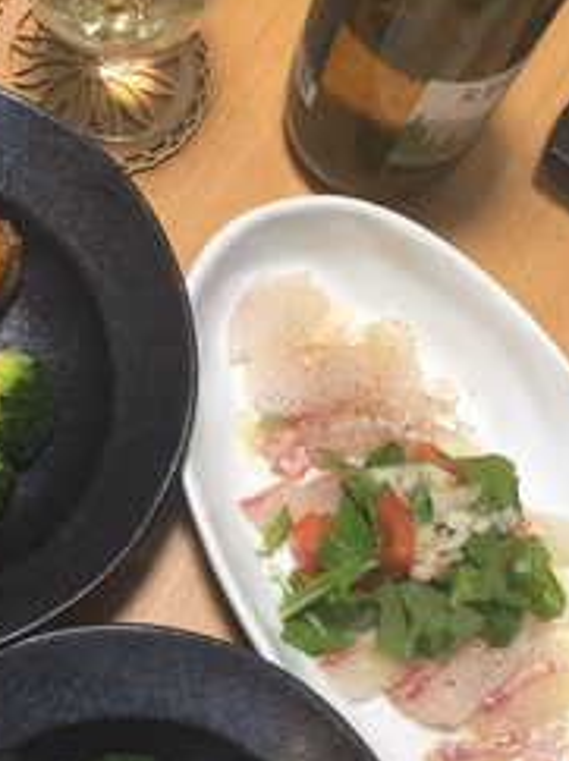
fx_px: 1054
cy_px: 597
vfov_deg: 38.4
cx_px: 173
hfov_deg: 29.9
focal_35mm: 48
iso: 40
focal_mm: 4.15
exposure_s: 1/15
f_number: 2.2
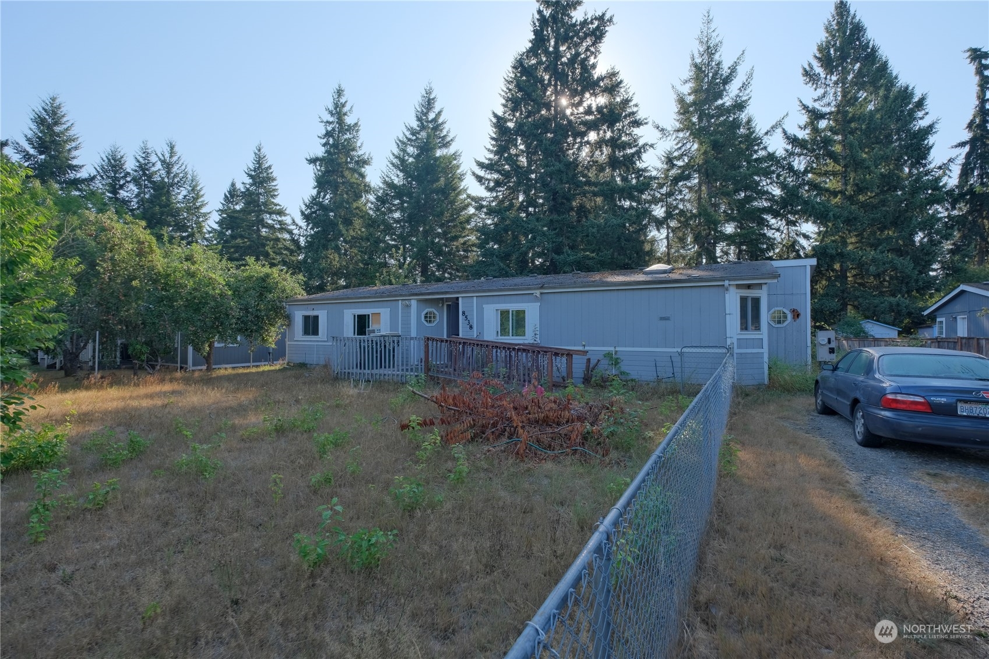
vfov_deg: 77.3
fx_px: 412
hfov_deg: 100.4
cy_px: 330
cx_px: 494
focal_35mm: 15
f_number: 5
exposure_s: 1/160
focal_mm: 10
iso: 160
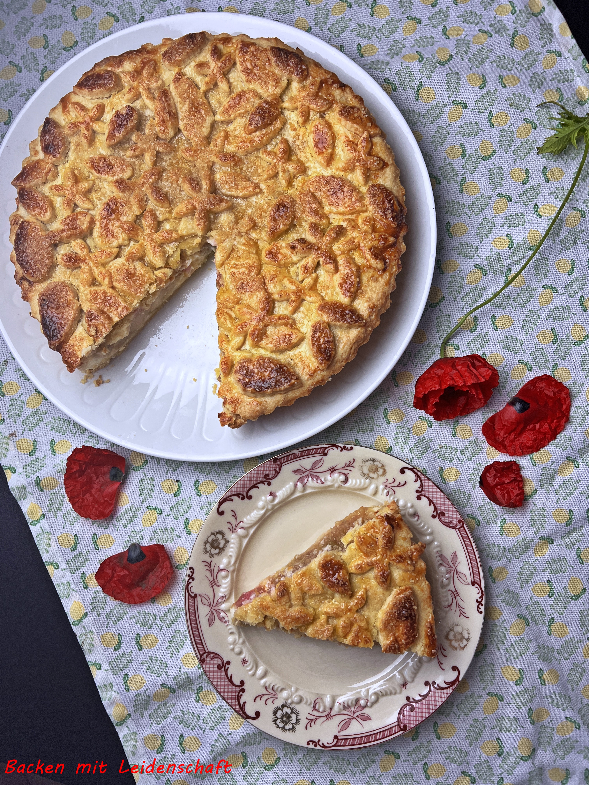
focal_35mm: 26
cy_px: 392
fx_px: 590
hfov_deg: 53.1
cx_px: 294
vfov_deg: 67.3
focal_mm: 5.7
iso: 50
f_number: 1.5
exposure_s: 1/347
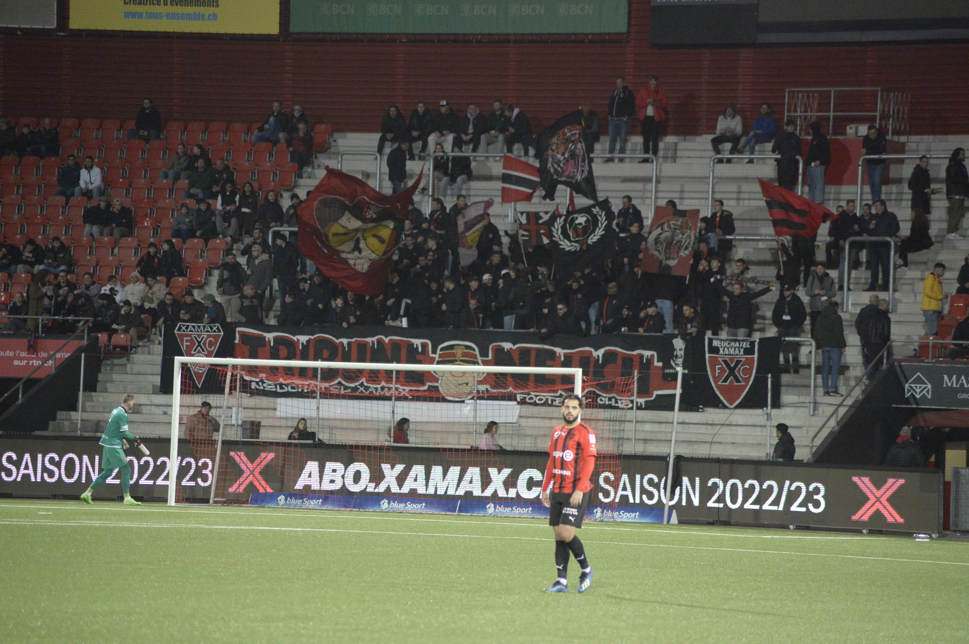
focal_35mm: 200
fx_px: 5377
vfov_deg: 6.9
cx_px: 484
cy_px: 322
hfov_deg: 10.3
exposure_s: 1/640
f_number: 4.8
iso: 10000
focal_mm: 200
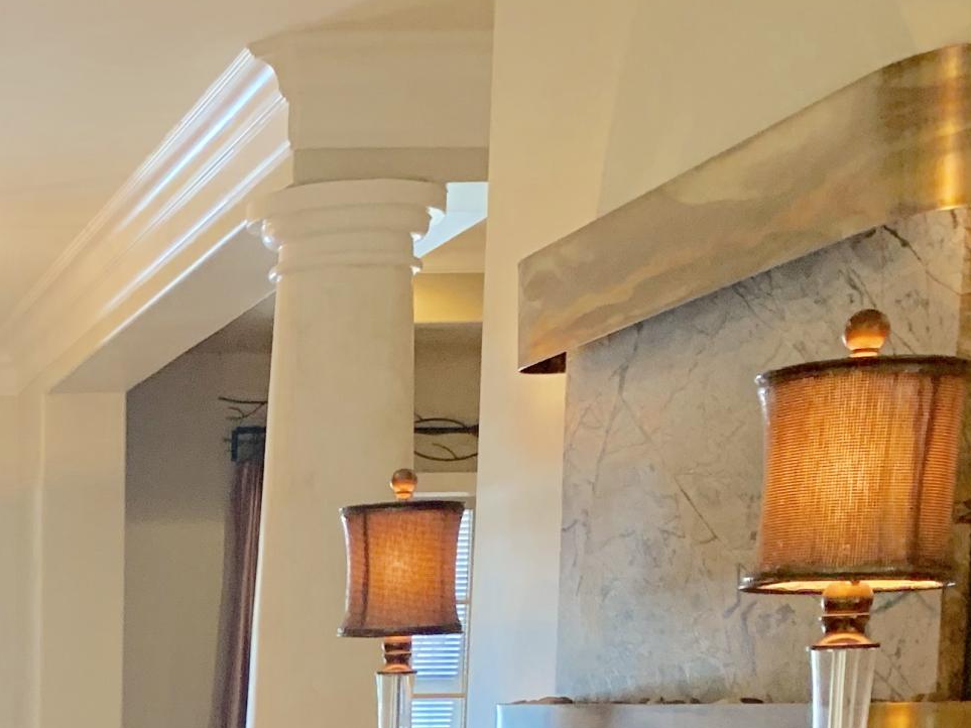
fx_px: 2272
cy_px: 1093
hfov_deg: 21.6
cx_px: -313
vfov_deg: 16.6
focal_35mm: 81
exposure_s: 1/60
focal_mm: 4.25
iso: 200
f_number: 1.8
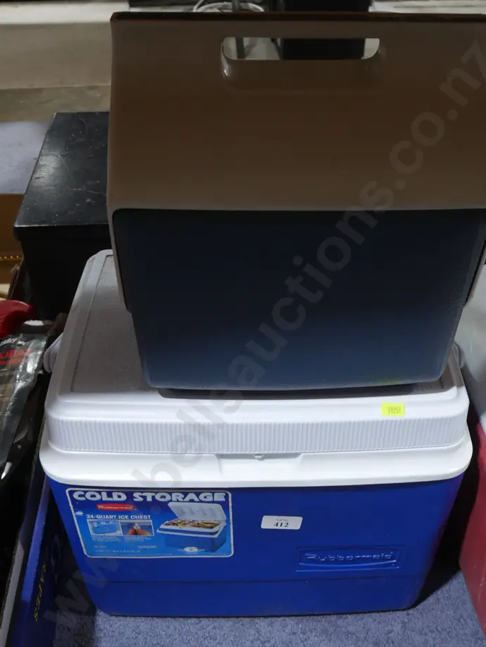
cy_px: 338
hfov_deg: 37.7
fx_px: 711
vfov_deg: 49.0
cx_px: 270
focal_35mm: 38
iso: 800
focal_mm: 17
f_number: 5.6
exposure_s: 1/60
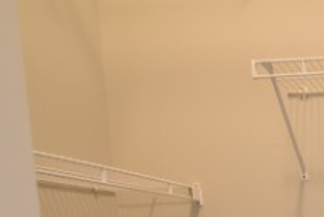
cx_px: 449
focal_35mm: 49
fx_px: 441
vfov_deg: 23.9
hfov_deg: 29.7
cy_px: 289
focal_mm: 10
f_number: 3.5
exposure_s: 1/6
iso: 800
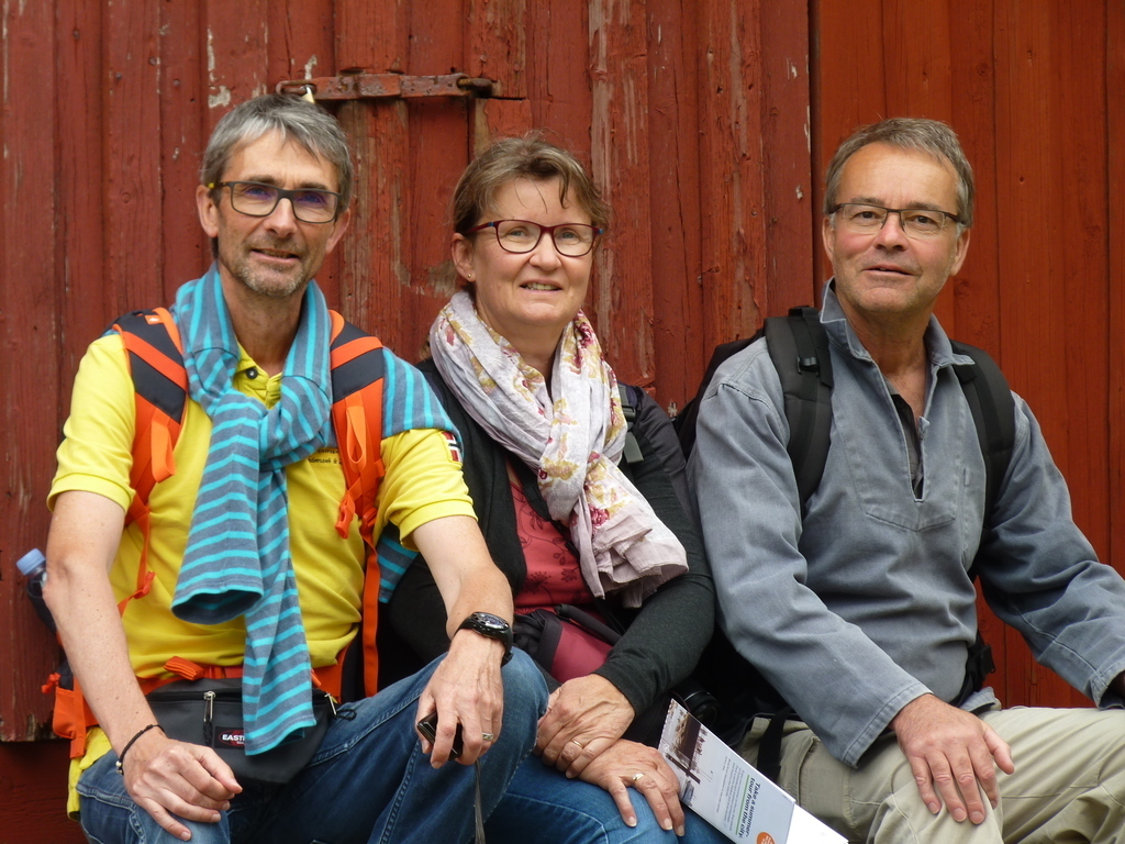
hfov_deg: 8.8
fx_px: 7280
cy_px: 422
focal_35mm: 224
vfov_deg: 6.6
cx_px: 562
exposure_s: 1/60
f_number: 3.7
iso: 80
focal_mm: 39.9
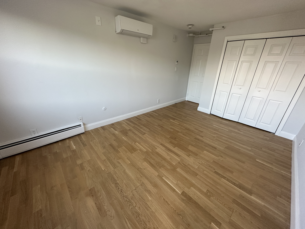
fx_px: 123
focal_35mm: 14
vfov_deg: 85.7
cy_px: 114
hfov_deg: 102.1
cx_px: 152
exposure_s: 1/60
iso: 160
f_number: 2.2
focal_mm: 2.22
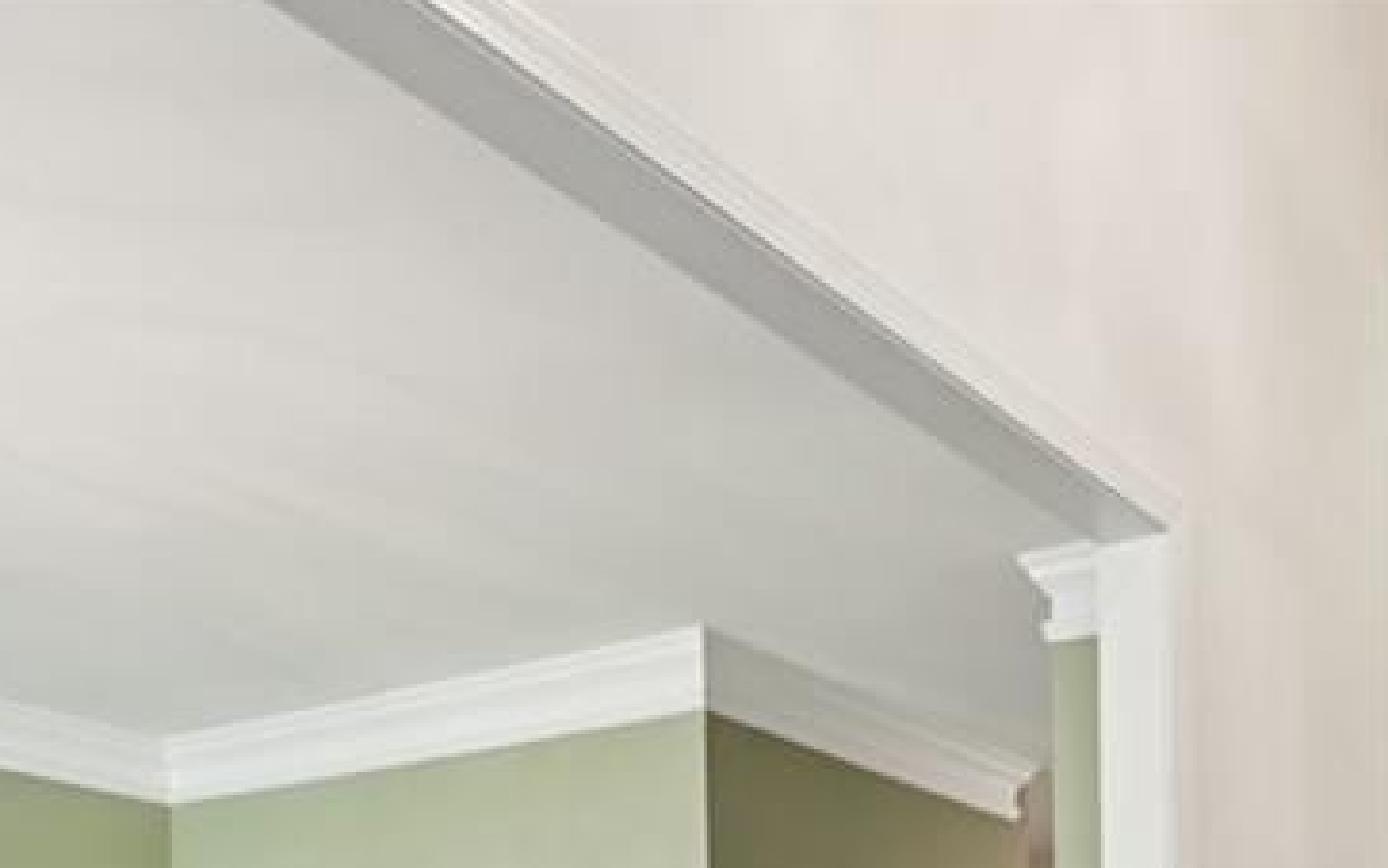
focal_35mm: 47
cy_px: 1279
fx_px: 1795
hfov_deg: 38.7
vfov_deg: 22.6
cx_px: 1304
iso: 400
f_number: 8
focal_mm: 16.5
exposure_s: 1/10
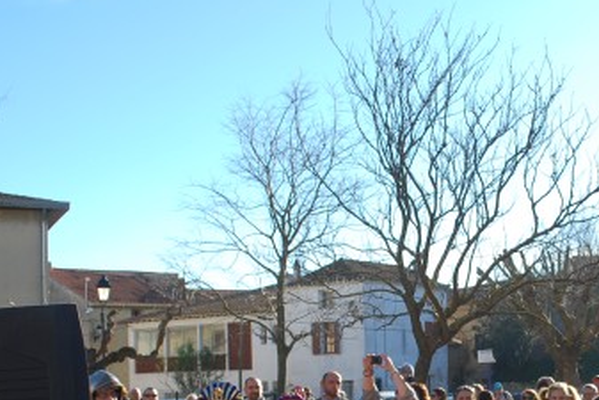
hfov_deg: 34.6
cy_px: 362
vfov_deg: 23.2
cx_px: 419
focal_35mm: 57
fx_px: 949
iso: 100
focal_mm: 20
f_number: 6.3
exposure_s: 1/160
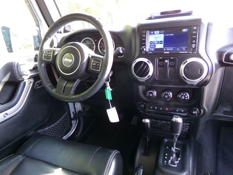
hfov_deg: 71.6
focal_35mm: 24
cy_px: 88
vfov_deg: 56.8
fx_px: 162
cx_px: 116
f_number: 3.7
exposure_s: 1/17
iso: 200
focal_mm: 4.3
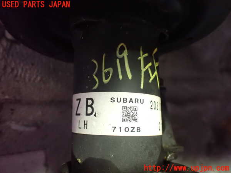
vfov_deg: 46.8
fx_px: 200
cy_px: 86
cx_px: 116
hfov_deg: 60.0
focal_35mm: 30
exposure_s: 1/25
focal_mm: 5.4
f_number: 2.3
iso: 1600
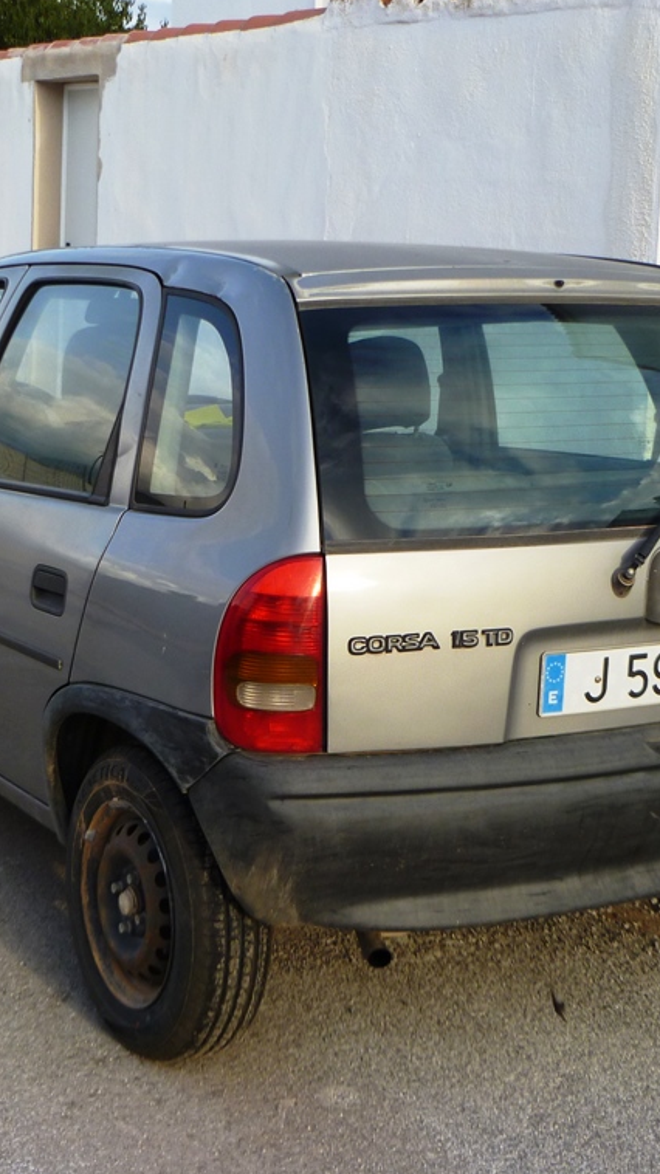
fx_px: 1650
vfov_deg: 39.2
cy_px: 587
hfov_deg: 22.6
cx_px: 313
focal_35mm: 53
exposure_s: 1/200
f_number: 3.6
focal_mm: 6.5
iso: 80
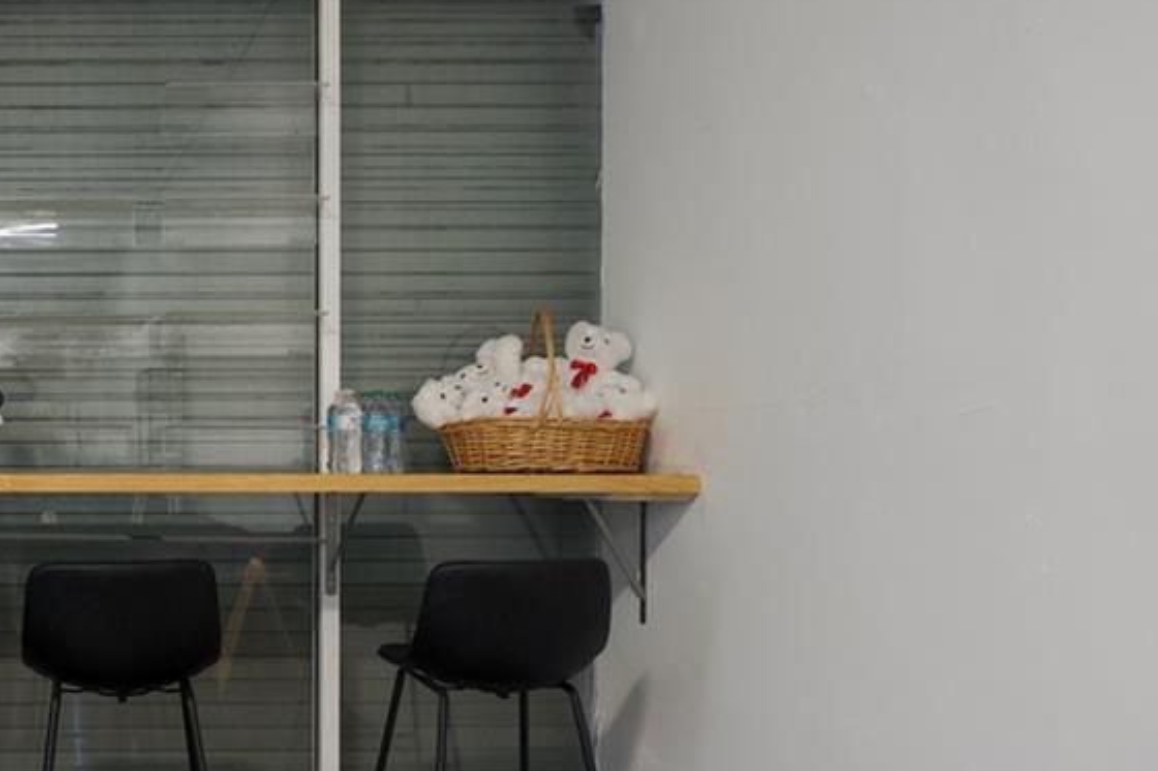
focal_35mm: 40
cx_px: 0
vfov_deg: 33.3
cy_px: 459
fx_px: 1286
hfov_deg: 42.0
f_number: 4
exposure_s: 1/160
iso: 1600
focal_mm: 14
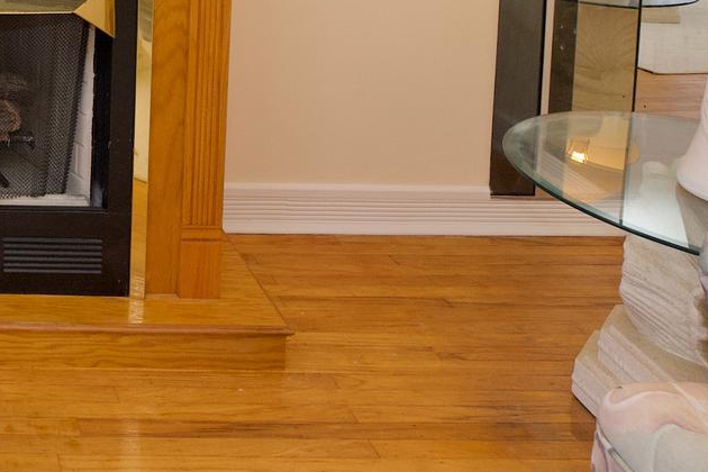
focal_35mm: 52
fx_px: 1023
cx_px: -133
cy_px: -175
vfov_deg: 22.6
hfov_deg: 32.0
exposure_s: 1/60
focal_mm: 16
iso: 1250
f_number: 6.3
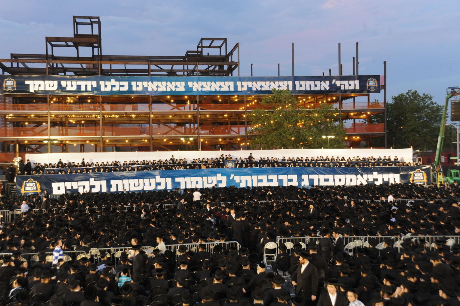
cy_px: 153
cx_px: 230
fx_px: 638
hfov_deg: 39.6
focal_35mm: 50
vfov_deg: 26.9
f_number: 8
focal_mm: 50
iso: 3200
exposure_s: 1/50
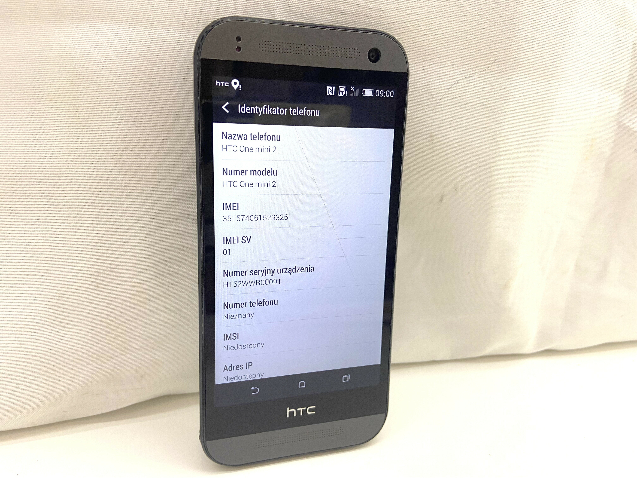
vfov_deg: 53.1
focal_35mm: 26
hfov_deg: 67.3
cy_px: 239
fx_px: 478
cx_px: 318
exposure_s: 1/50
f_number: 1.8
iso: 100
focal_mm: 4.25
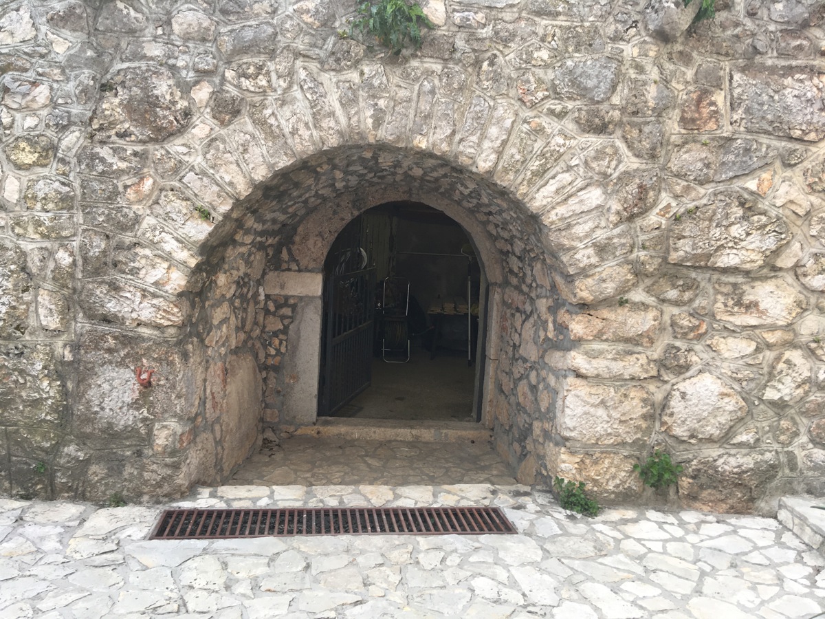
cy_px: 310
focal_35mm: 29
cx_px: 412
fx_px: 691
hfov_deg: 61.7
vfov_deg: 48.2
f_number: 2.2
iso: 32
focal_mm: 4.15
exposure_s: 1/50
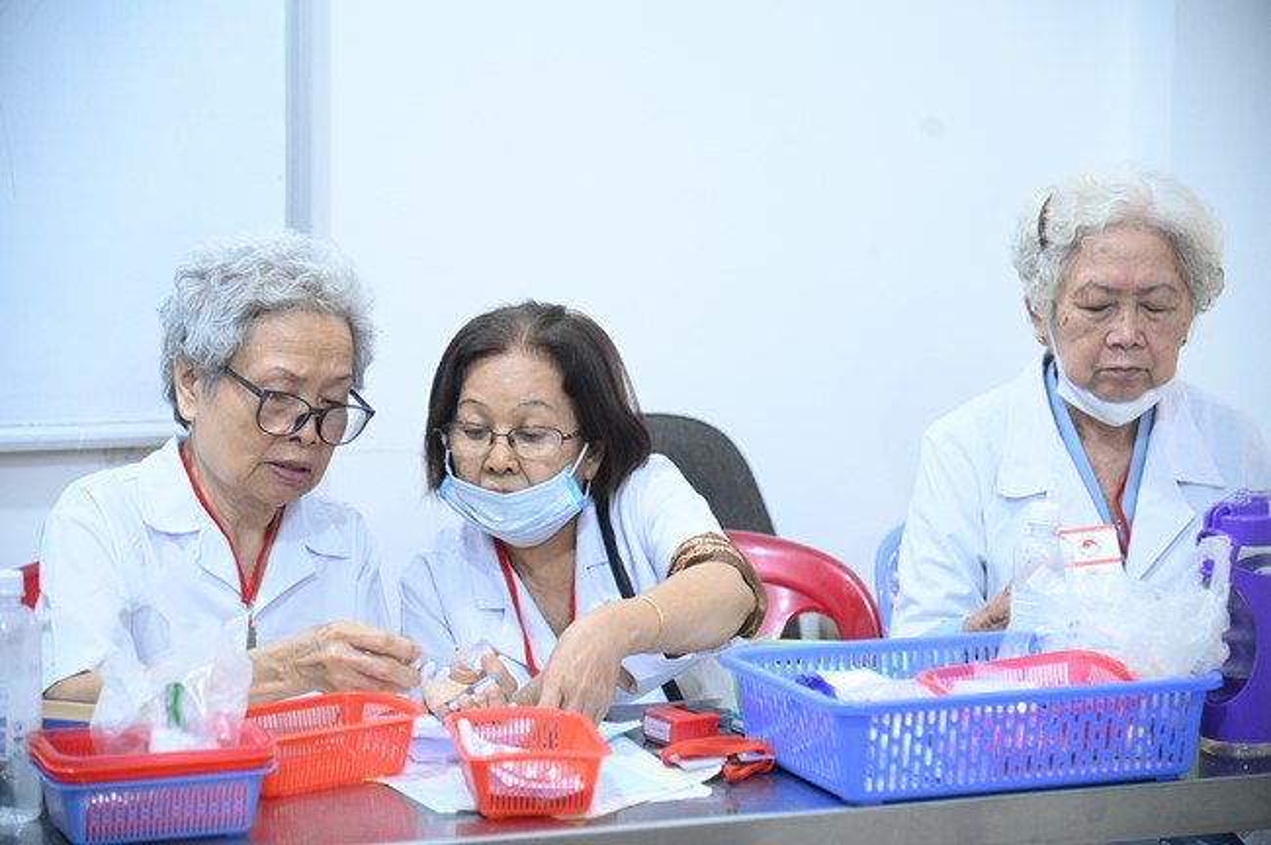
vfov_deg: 16.6
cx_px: 636
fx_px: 2892
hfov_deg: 24.8
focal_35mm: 82
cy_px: 422
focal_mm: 82
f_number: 4
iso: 8000
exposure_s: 1/200
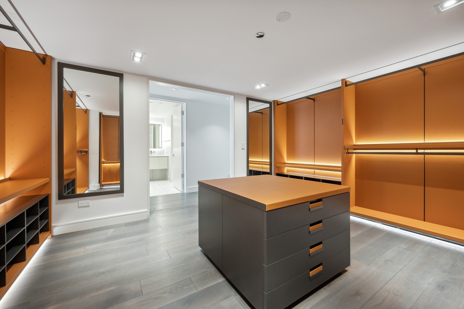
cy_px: 154
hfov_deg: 104.3
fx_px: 180
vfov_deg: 81.1
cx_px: 232
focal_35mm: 14
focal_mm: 14
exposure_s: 1/20
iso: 400
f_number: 8
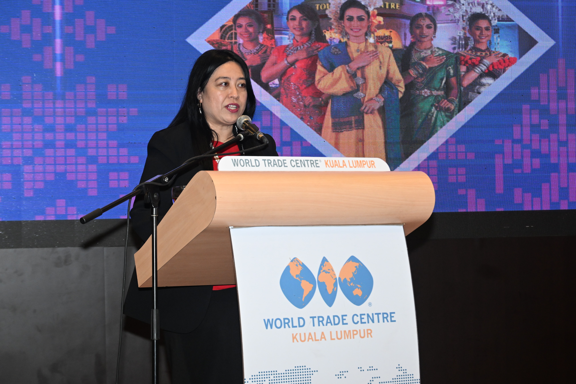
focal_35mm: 94
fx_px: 1504
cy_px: 192
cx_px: 288
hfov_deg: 21.7
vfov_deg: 14.6
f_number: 6
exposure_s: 1/100
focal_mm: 63
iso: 1600
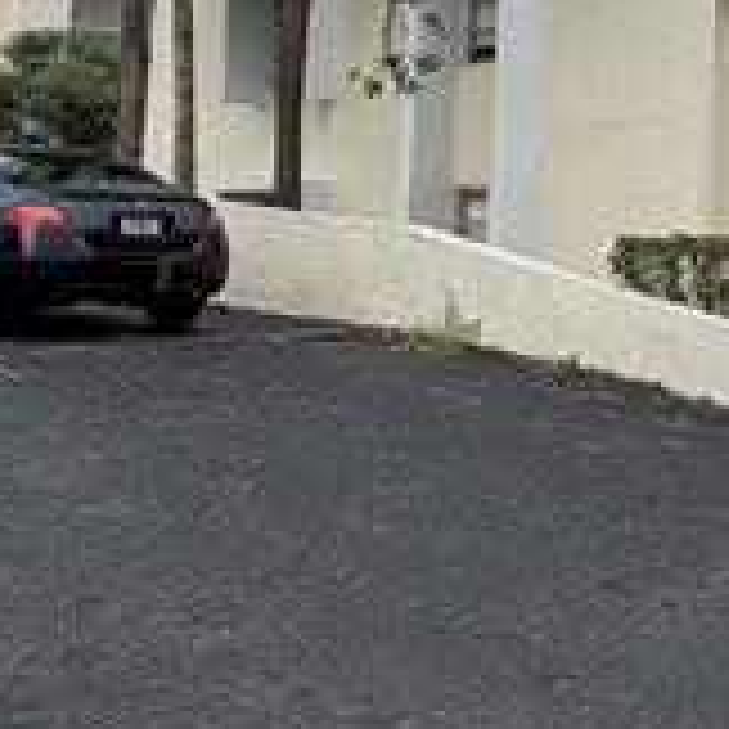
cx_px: 914
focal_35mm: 61
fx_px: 1453
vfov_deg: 27.0
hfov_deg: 24.9
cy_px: 45
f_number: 2.2
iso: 25
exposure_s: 1/770
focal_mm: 2.22
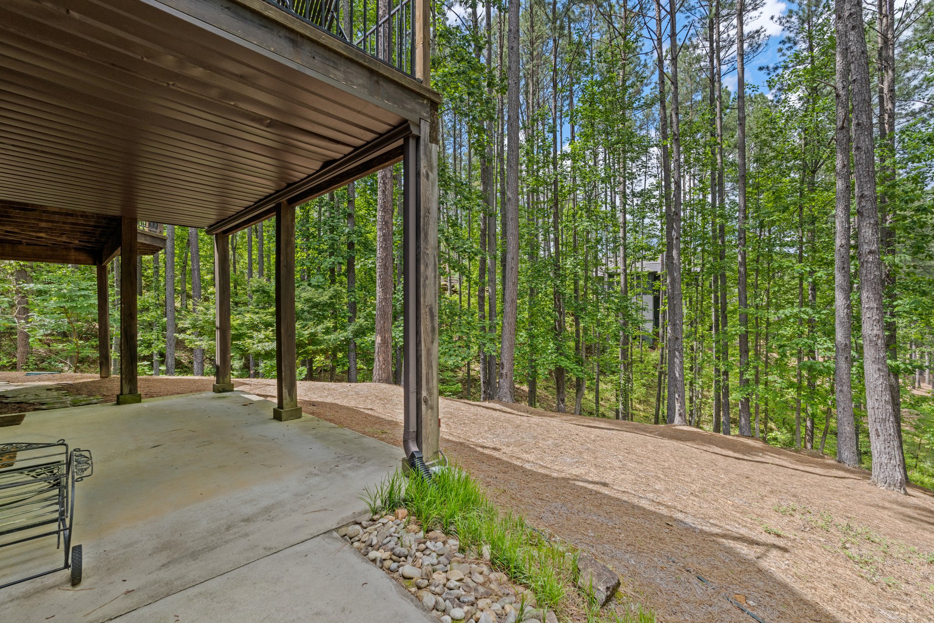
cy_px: 312
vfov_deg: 73.7
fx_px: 415
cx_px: 467
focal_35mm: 16
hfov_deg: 96.7
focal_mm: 16
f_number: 8
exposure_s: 1/40
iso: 250
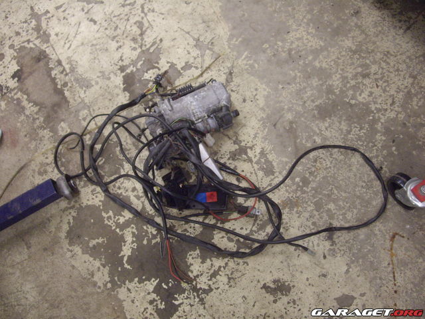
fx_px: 467
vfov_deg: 37.7
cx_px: 212
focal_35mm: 38
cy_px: 160
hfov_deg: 49.0
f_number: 2.8
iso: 400
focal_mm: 7.9
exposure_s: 1/40
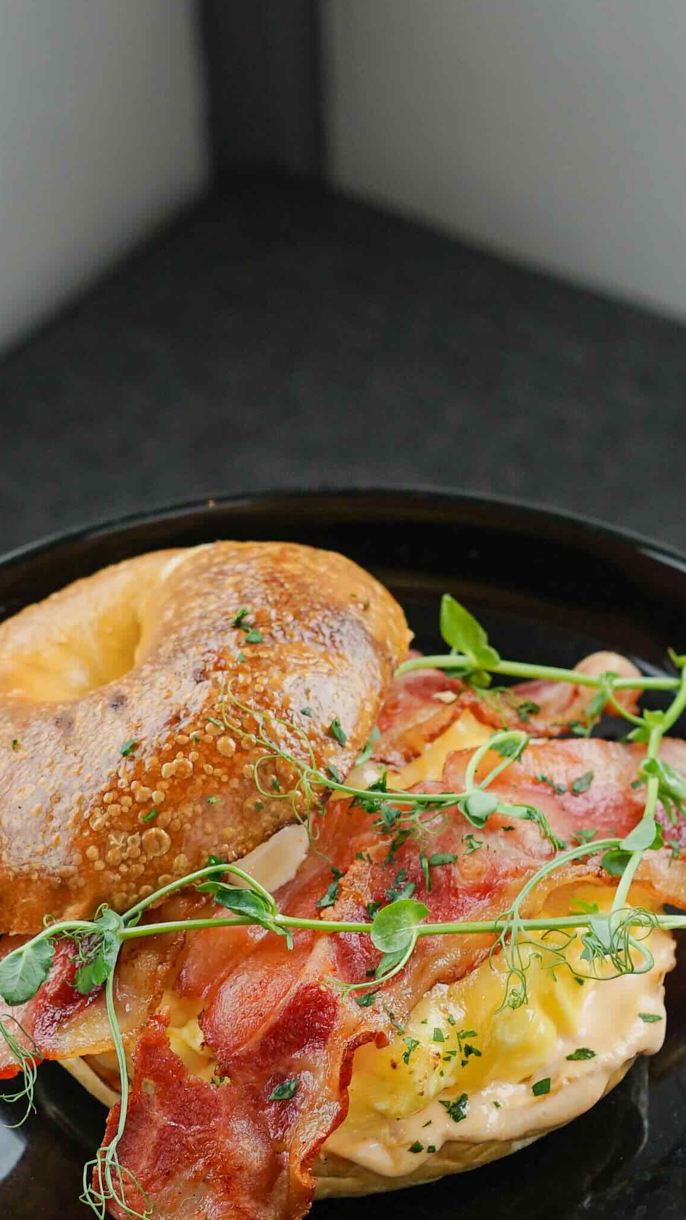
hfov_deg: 14.2
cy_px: 779
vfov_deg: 24.9
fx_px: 2748
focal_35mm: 85
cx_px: 357
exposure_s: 1/100
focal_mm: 28
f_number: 4.5
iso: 125
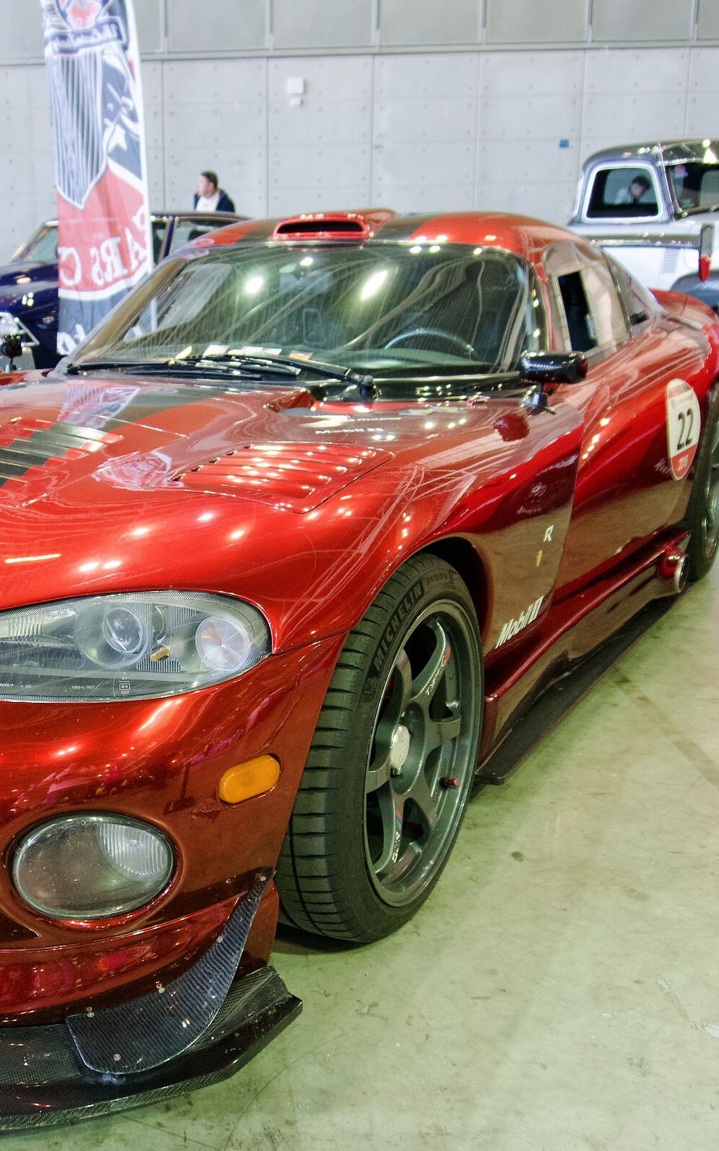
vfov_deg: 52.7
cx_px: 126
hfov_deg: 33.3
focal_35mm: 37
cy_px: 577
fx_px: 1160
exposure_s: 1/160
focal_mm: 16
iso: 1250
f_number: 4
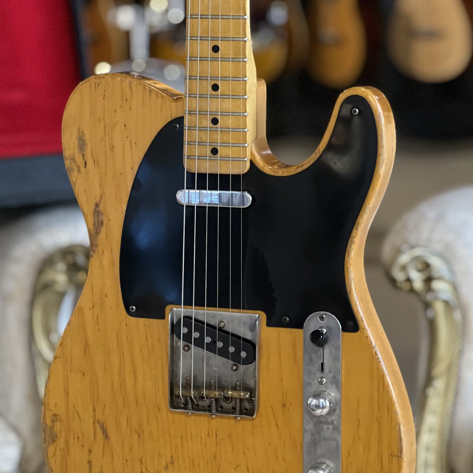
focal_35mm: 105
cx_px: 229
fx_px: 1623
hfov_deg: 16.6
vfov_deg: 16.6
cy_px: 294
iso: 500
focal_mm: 9
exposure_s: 1/14
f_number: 2.8
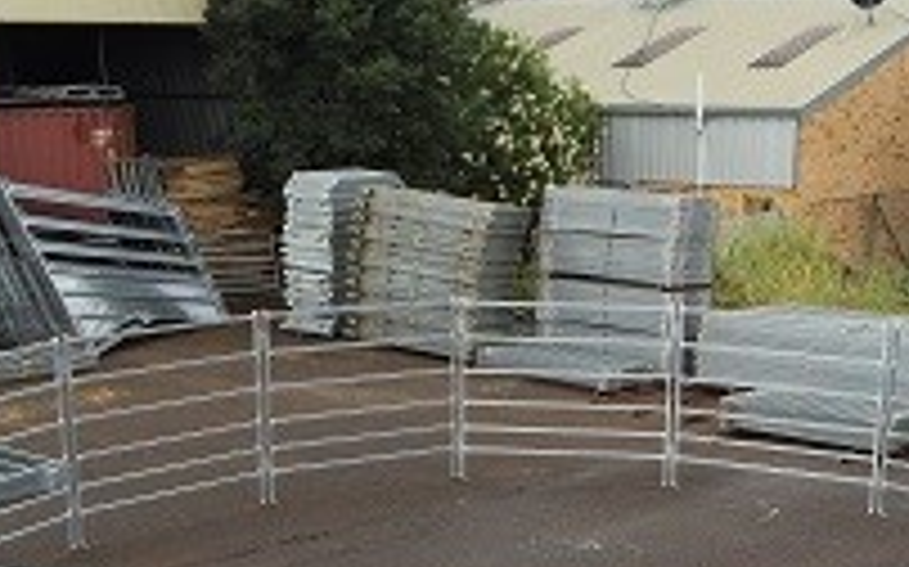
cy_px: 646
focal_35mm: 69
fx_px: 1708
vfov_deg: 18.1
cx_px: 524
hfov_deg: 29.8
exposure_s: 1/391
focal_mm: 4.15
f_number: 2.2
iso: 32
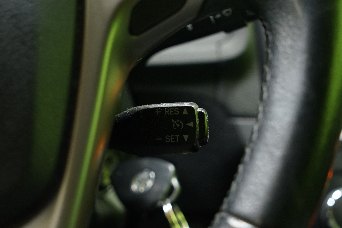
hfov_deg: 30.5
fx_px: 627
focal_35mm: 66
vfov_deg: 20.6
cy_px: 123
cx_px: 171
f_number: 5
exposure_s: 1/20
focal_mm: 55
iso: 3200
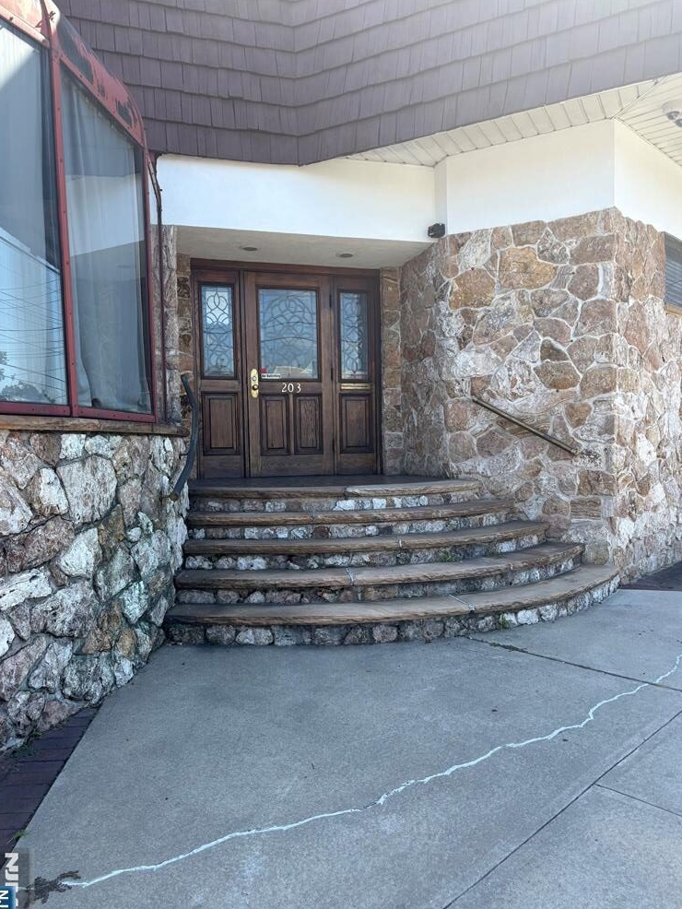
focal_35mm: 27
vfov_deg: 65.3
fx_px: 709
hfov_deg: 51.4
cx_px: 344
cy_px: 469
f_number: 1.6
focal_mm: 5.96
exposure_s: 1/782
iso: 50
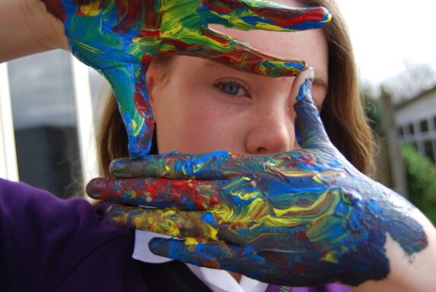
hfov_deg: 49.5
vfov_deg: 34.3
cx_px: 218
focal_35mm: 39
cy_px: 146
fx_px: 473
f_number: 4
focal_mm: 26
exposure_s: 1/500
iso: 200
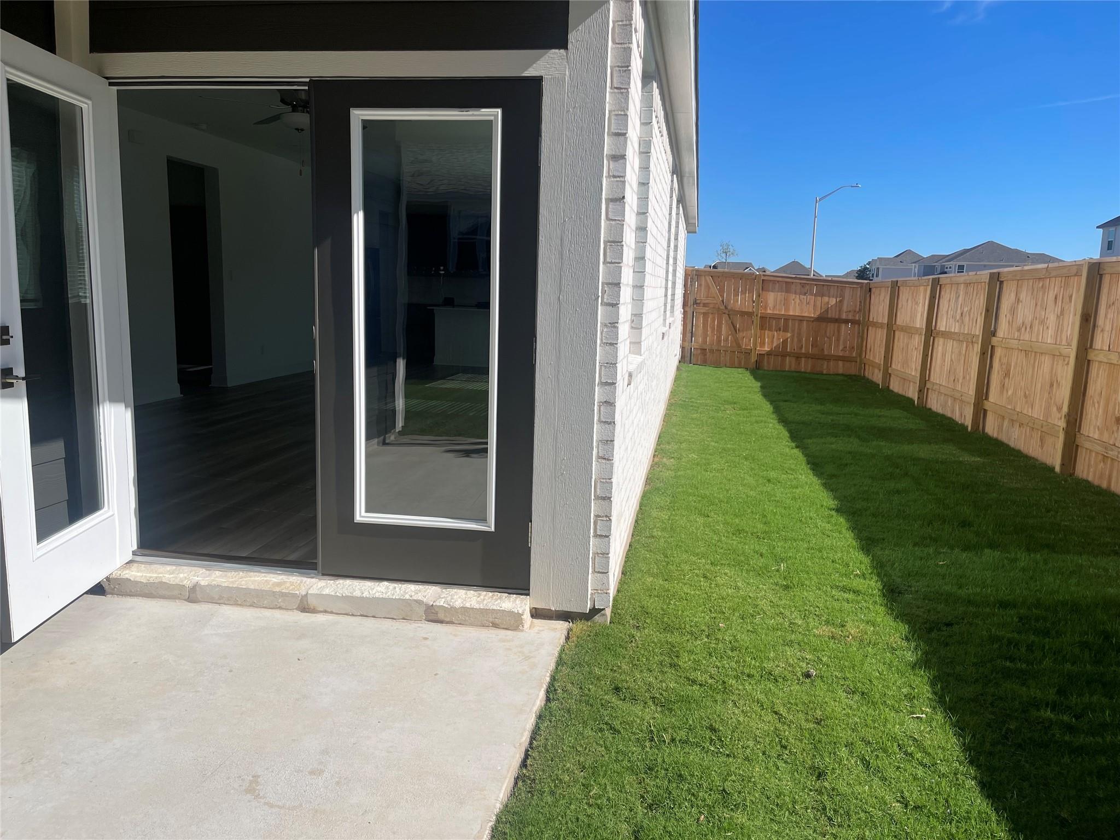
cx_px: 560
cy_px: 420
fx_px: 809
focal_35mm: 25
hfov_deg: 69.4
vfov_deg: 54.9
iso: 32
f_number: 1.6
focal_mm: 5.1
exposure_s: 1/6250
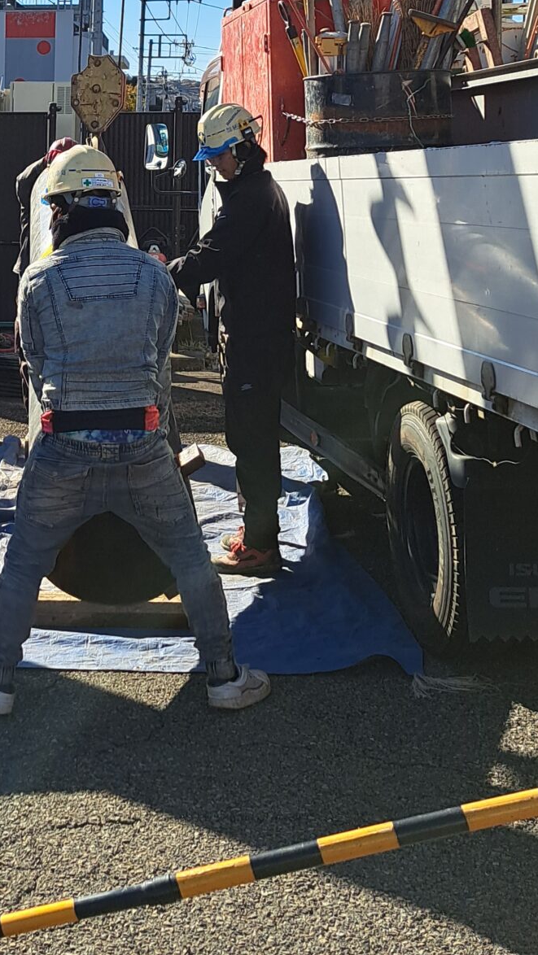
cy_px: 201
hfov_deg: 20.1
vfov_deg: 35.5
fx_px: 1445
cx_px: -55
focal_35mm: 57
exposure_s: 1/1992
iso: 50
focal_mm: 5.23
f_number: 1.8
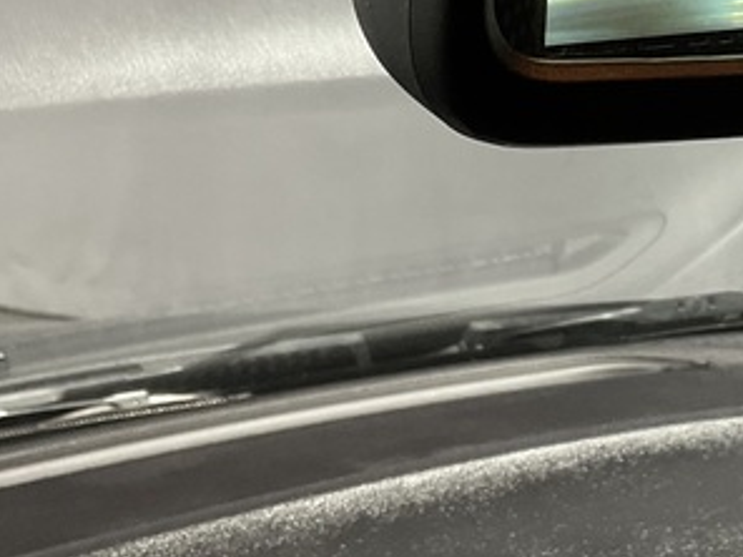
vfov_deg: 15.6
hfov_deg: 20.3
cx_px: 718
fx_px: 2018
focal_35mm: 94
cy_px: 95
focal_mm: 3
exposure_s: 1/50
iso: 64
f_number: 1.8
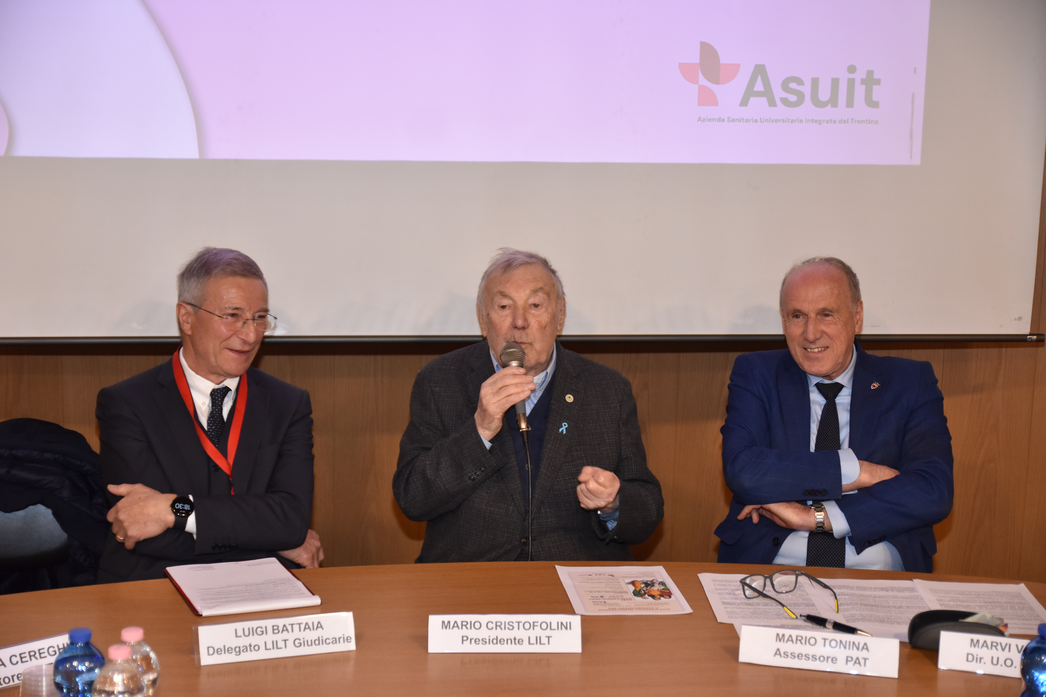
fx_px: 1656
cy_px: 348
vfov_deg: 23.8
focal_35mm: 57
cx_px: 523
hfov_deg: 35.1
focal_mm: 38
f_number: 3.2
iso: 1000
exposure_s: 1/80
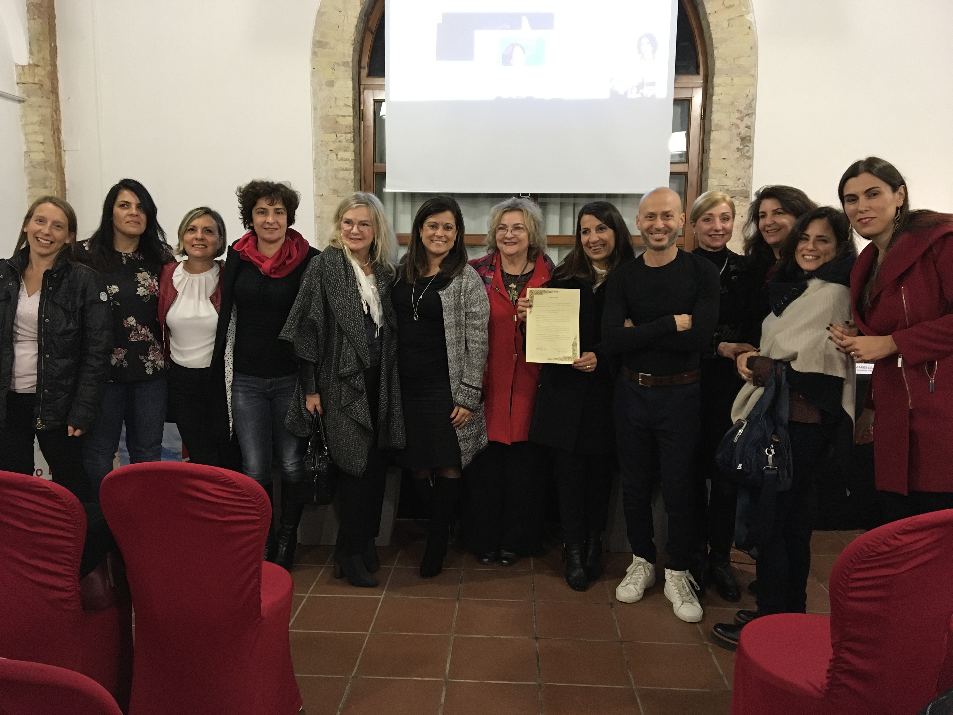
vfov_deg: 48.2
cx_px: 476
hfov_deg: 61.7
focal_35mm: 29
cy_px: 358
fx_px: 798
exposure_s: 1/24
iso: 200
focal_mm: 4.15
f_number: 2.2
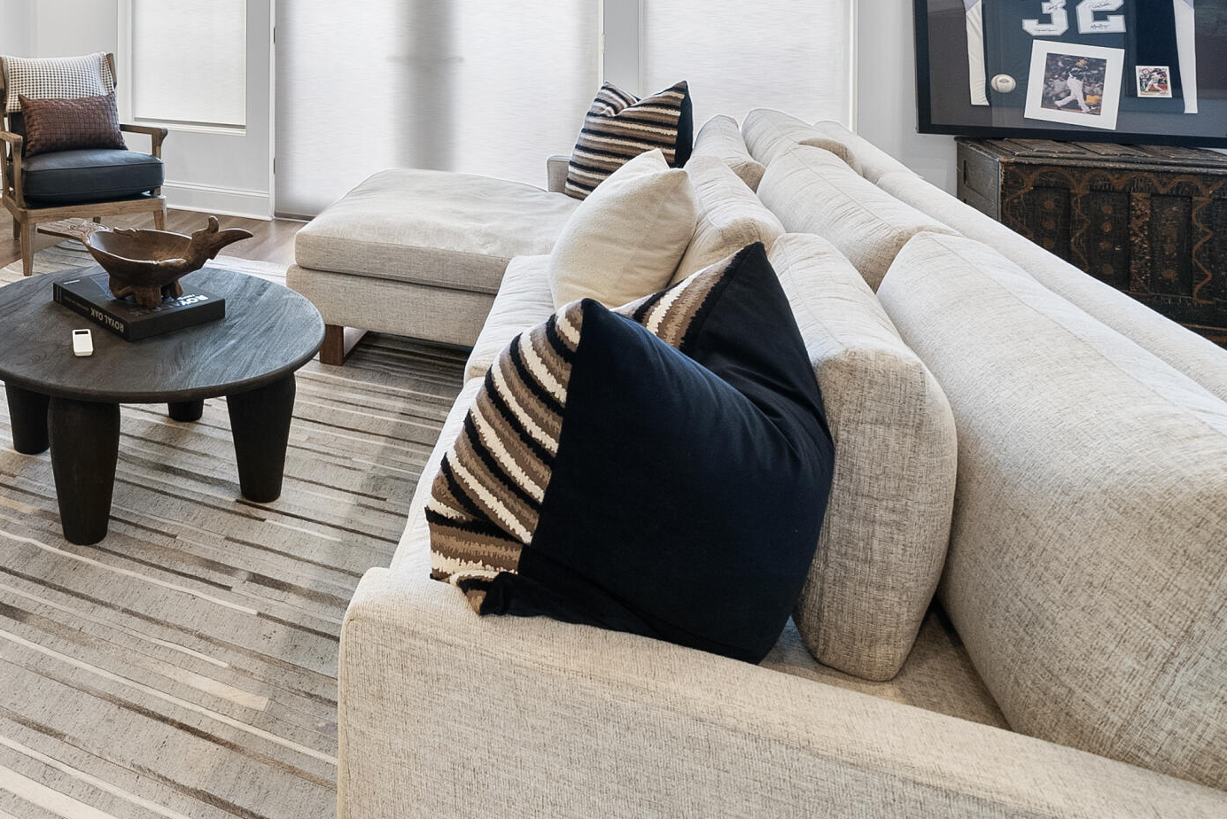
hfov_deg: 59.9
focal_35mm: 26
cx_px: 144
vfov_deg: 42.8
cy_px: 3
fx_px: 886
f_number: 7.1
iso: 800
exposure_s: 1/15
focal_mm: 12
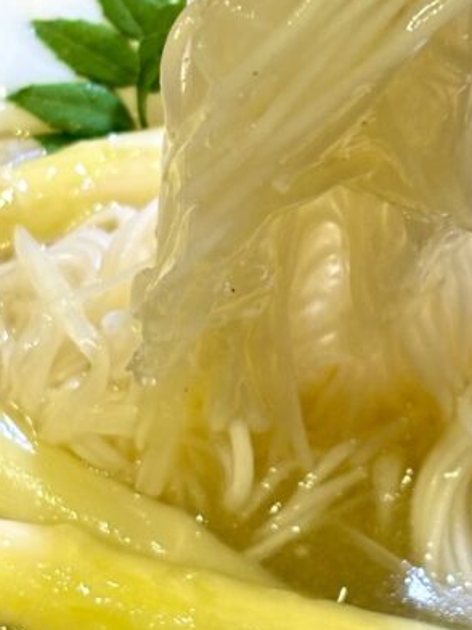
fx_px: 2473
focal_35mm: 136
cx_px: 196
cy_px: 186
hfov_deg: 10.9
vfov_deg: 14.5
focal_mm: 5.96
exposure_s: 1/60
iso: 50
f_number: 1.6
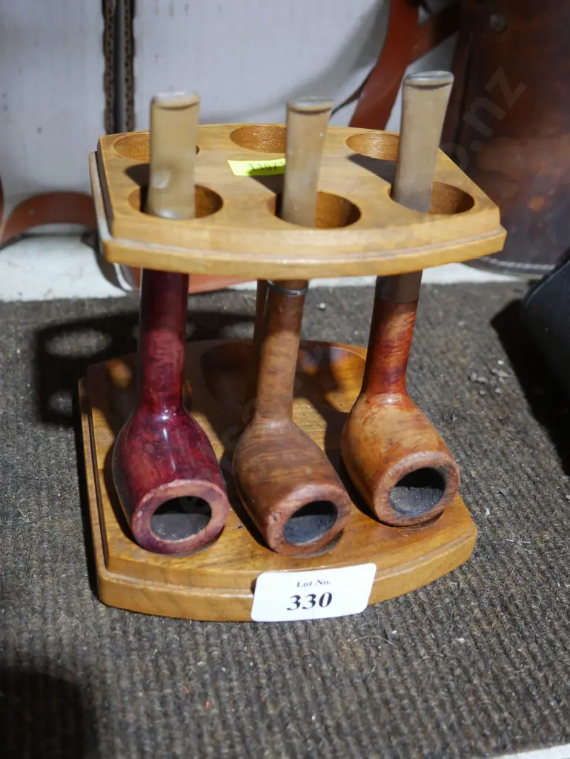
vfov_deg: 46.8
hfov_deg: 36.0
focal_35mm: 40
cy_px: 380
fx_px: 877
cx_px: 285
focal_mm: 20
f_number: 4.5
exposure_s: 1/60
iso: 1000
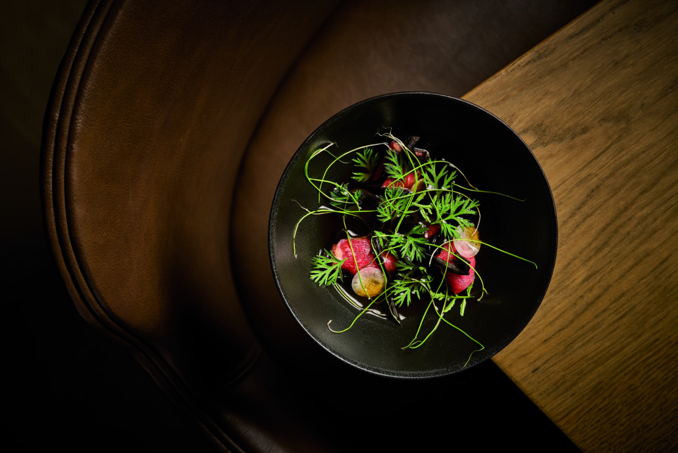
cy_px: 226
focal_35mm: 90
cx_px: 339
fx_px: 1695
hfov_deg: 22.6
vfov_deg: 15.2
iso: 100
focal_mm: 90
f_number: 9
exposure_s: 1/125
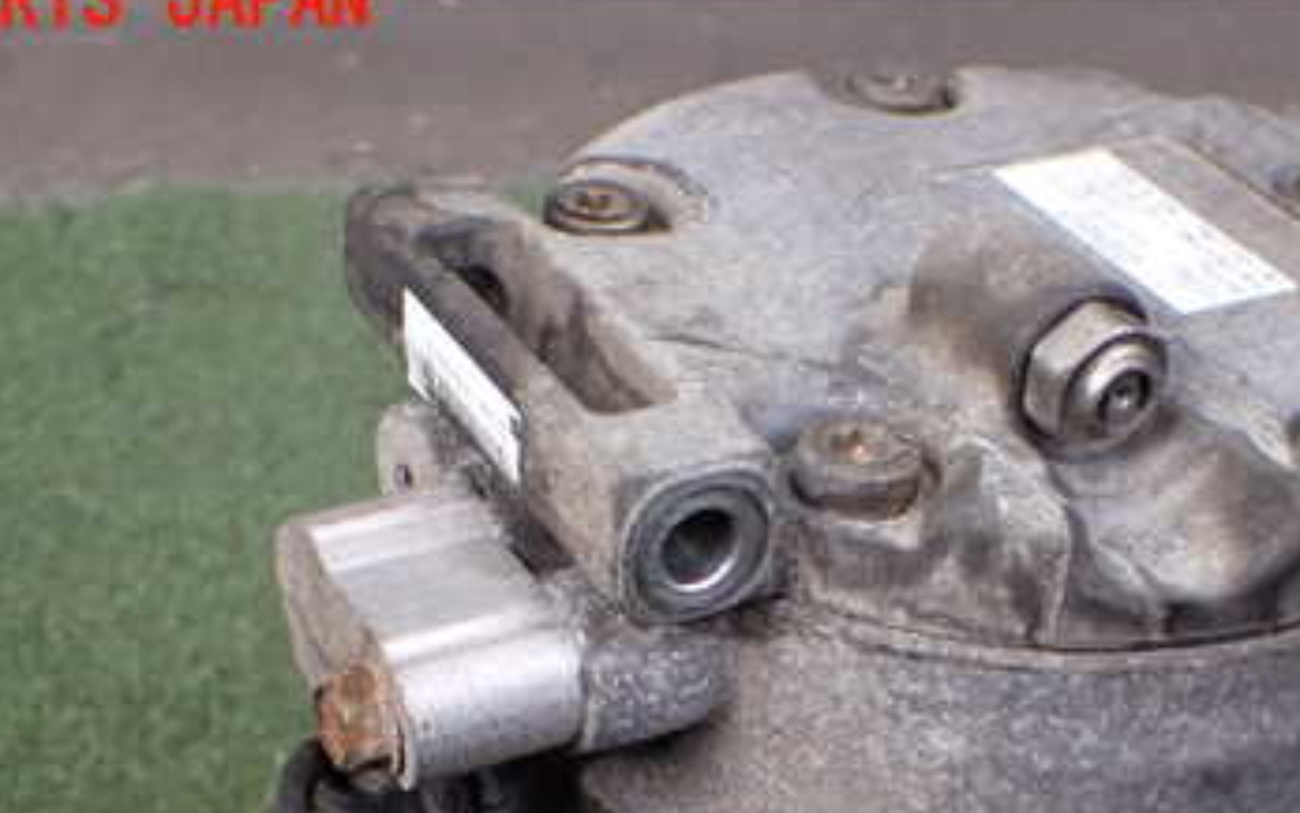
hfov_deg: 30.9
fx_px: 2339
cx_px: 813
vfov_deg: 19.2
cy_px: 798
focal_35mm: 66
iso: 320
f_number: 2.5
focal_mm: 6.37
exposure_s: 1/160
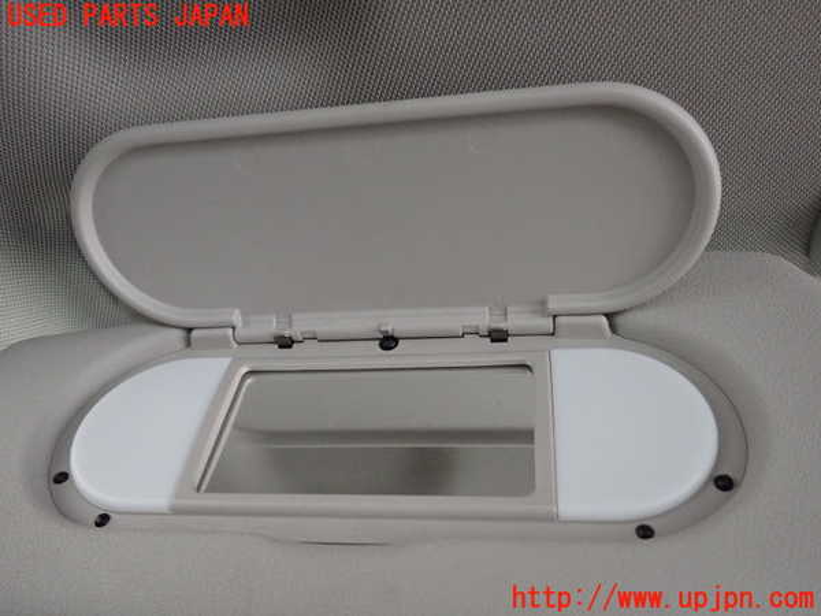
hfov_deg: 63.4
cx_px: 410
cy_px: 308
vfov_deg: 49.7
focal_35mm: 28
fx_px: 664
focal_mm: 5.05
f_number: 2.2
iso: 1000
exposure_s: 1/125
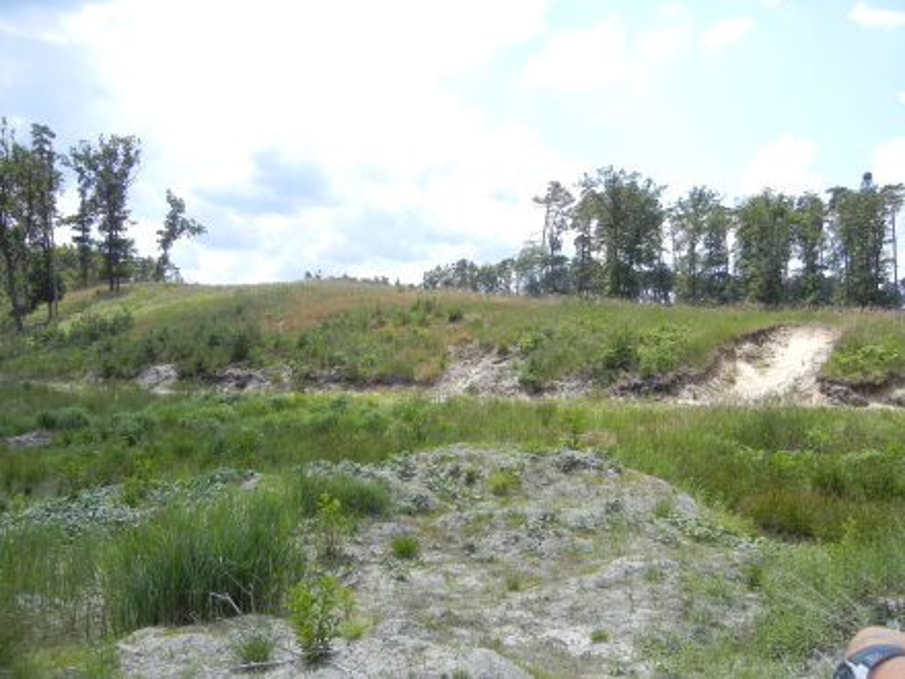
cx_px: 452
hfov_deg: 60.0
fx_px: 784
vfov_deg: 46.8
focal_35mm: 30
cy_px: 340
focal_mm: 5.4
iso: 160
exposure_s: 1/987
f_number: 3.5
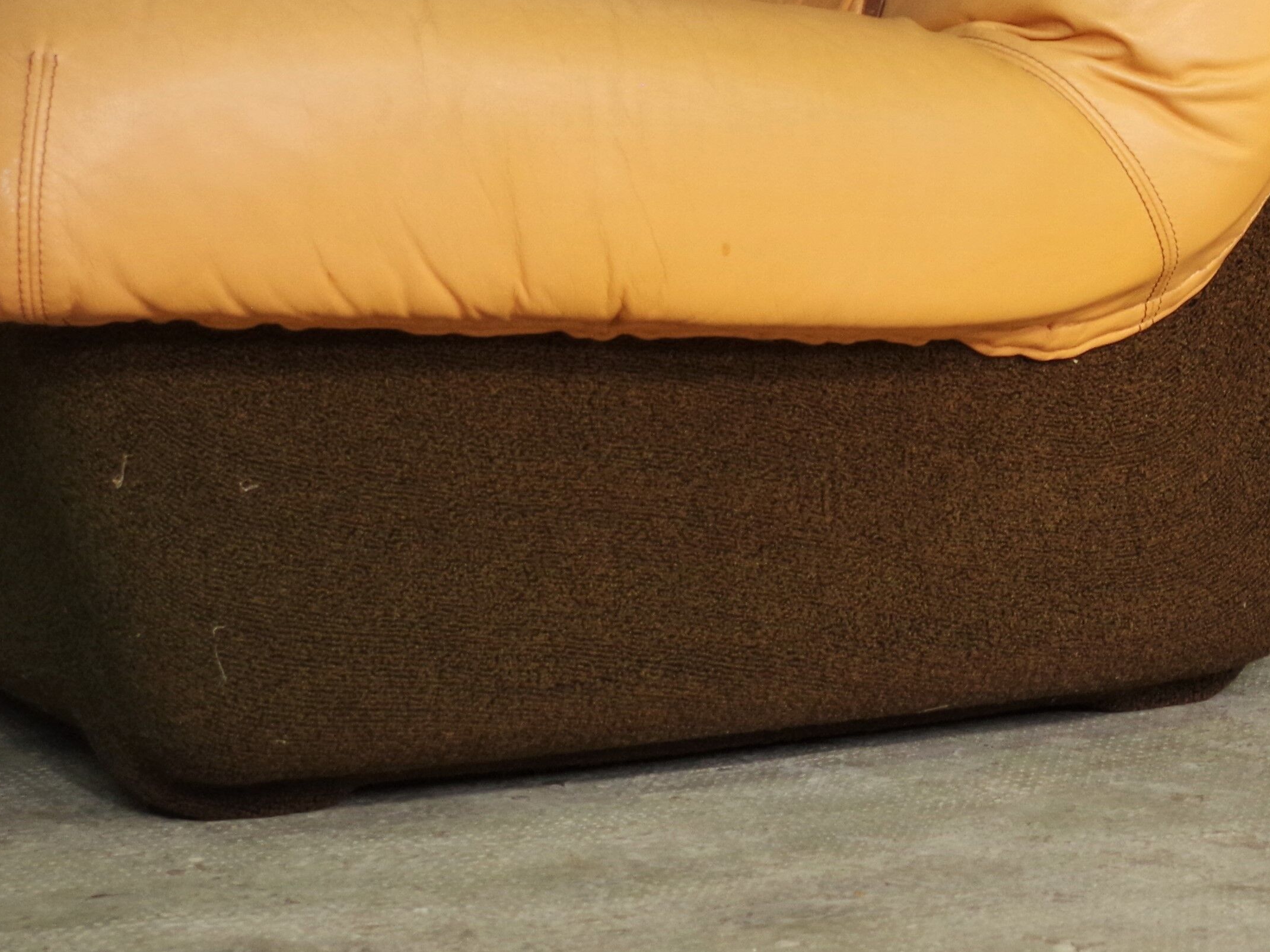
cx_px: 1082
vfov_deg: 15.0
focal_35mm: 97
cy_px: 15
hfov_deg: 19.9
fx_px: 3559
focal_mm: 24.38
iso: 800
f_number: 4
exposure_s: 1/60
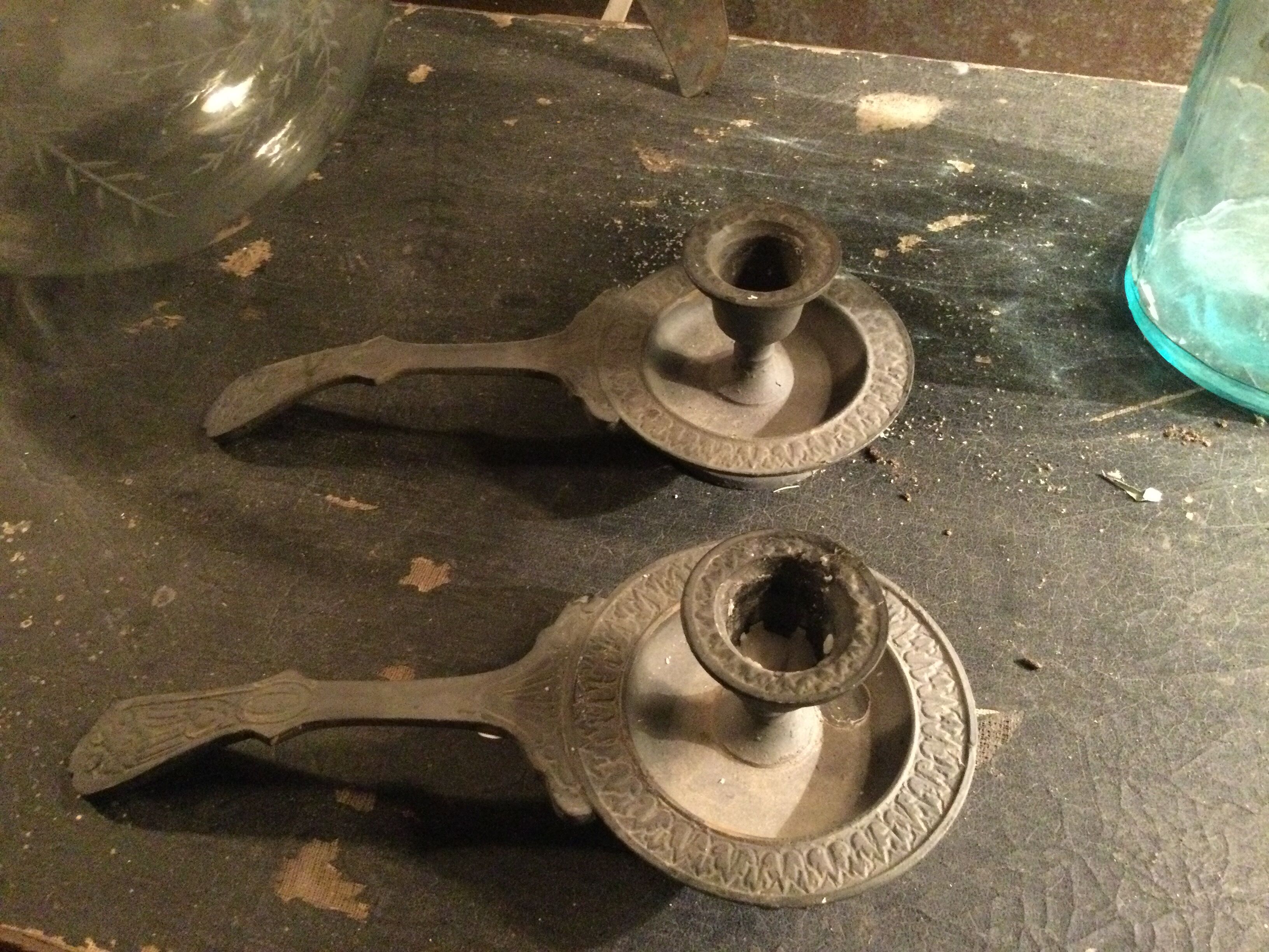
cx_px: 634
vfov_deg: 45.4
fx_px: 1136
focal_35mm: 31
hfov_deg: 58.4
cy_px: 476
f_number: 2.4
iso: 800
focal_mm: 3.3
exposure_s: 1/17
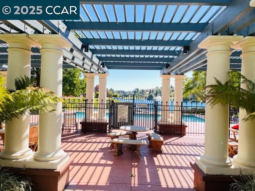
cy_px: 96
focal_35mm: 26
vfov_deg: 53.1
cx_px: 128
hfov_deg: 67.3
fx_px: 192
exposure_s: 1/621
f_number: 1.6
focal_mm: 5.1
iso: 50
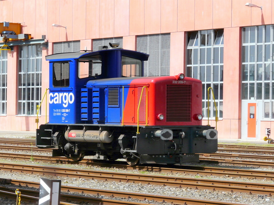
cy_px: 102
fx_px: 1219
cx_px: 137
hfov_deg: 12.8
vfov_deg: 9.6
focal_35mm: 154
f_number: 5.6
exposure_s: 1/400
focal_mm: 25.3
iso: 100
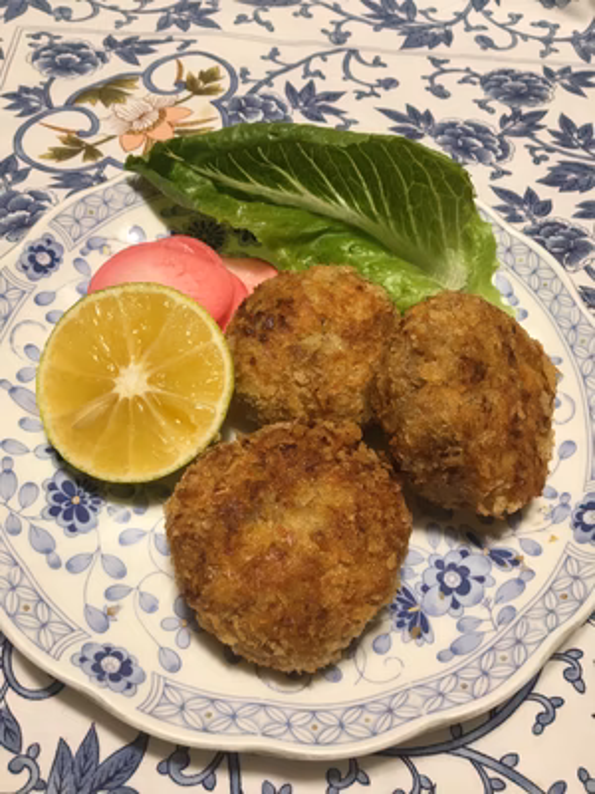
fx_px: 665
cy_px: 397
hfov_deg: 48.2
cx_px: 298
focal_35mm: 29
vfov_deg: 61.7
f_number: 2.2
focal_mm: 4.15
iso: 80
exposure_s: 1/30
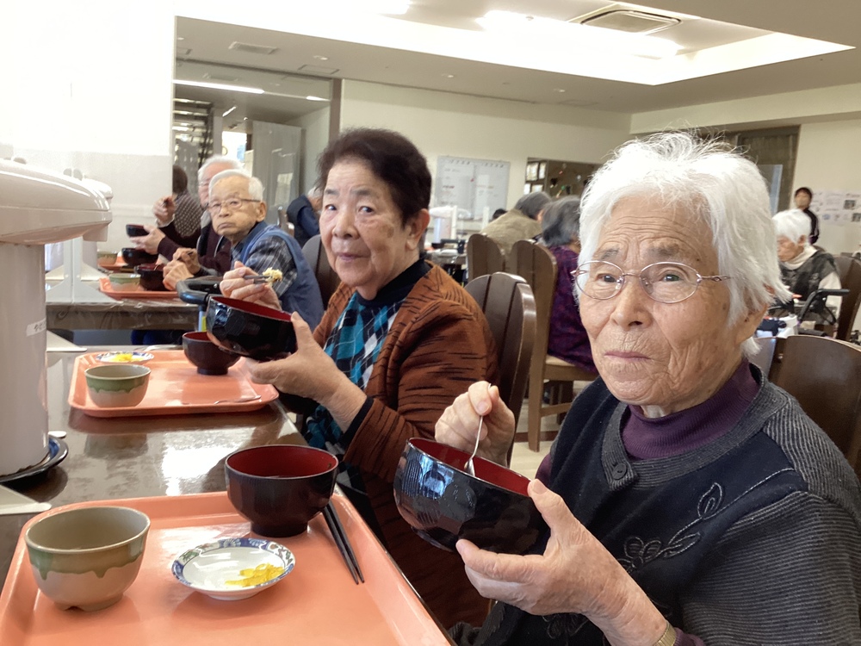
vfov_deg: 45.4
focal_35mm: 31
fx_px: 771
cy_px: 323
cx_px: 430
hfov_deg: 58.4
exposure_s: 1/60
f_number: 2.4
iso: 100
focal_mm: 3.3
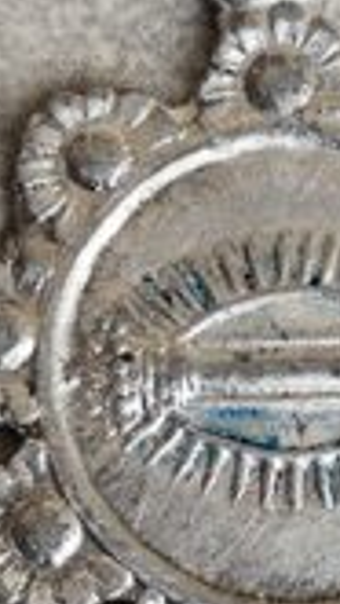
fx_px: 3937
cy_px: 289
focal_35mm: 246
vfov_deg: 8.8
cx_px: 285
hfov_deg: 4.9
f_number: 1.65
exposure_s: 1/100
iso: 64
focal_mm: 6.19
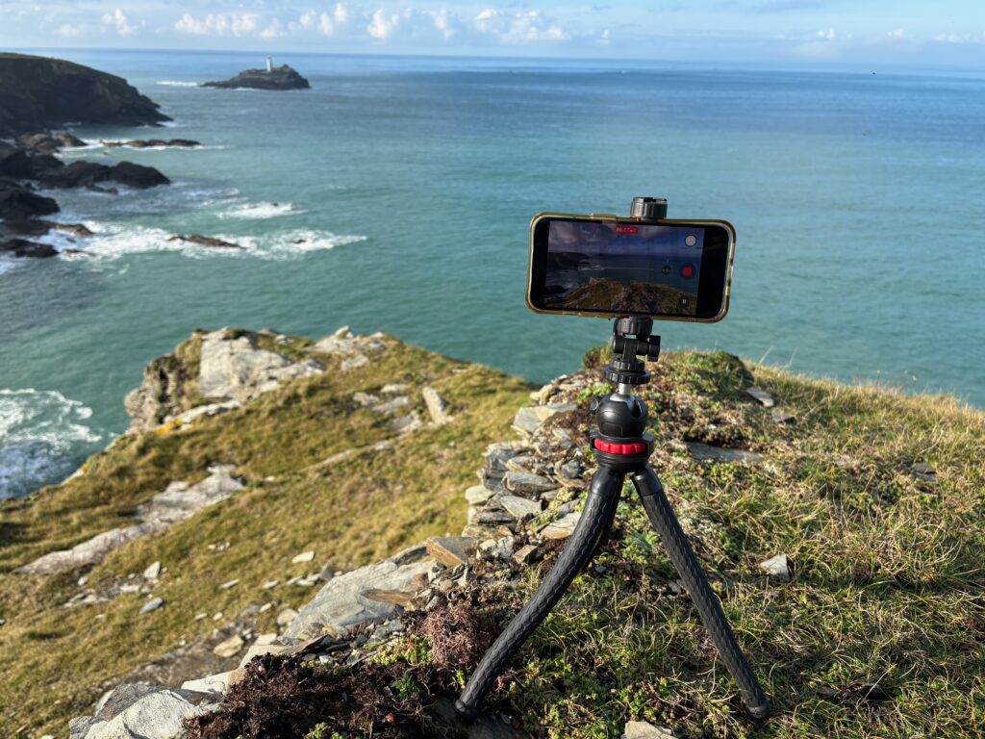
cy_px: 370
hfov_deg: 67.3
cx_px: 492
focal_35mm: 26
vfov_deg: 53.1
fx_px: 740
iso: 50
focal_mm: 5.96
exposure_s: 1/1587
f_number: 1.6
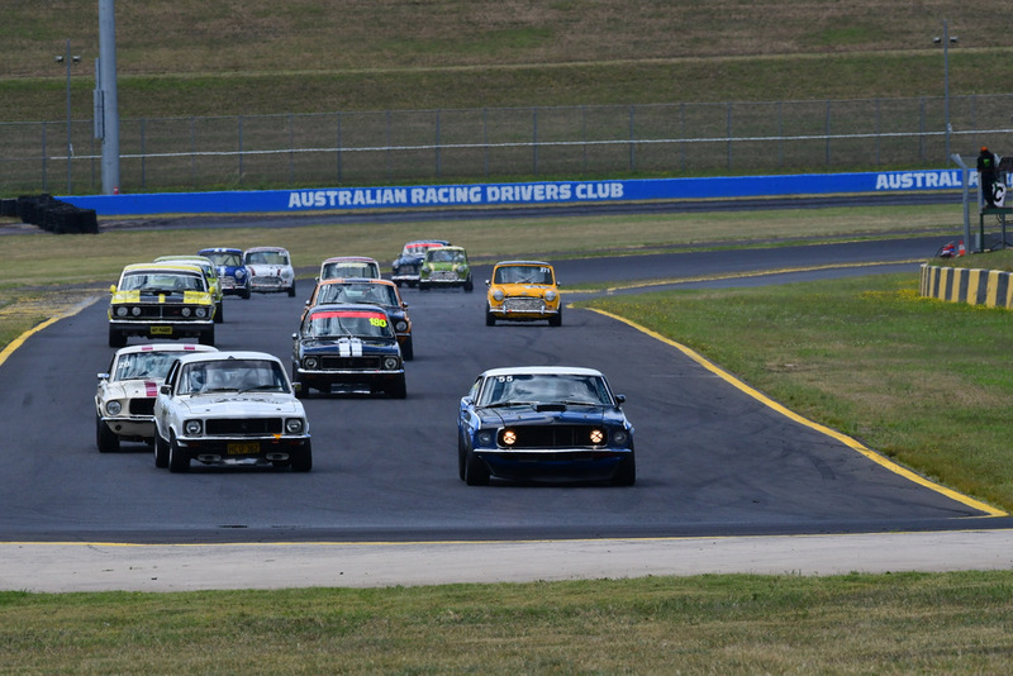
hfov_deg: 4.3
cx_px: 506
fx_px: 13511
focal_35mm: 480
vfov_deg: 2.9
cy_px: 338
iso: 640
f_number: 13
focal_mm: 320
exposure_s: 1/640
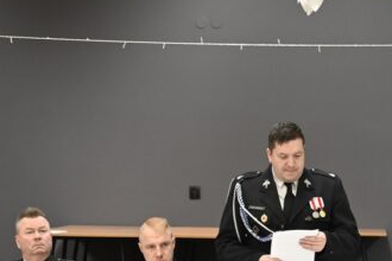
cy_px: 225
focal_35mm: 131
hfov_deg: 15.6
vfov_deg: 10.4
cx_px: 291
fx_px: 1426
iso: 2000
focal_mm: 48
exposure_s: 1/125
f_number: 2.8
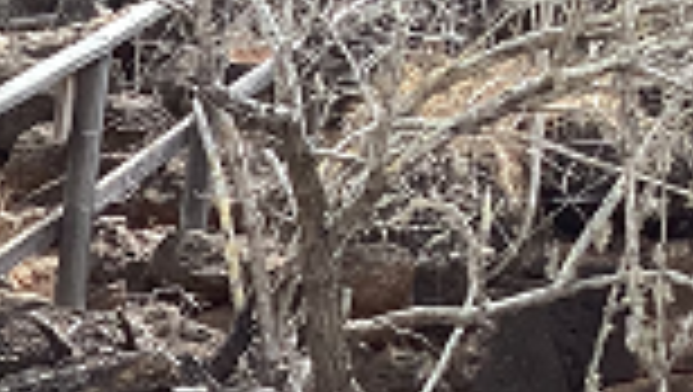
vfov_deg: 8.1
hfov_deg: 12.9
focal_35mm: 143
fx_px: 2630
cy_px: 775
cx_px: -727
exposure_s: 1/515
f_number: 2.4
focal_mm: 3.3
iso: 25
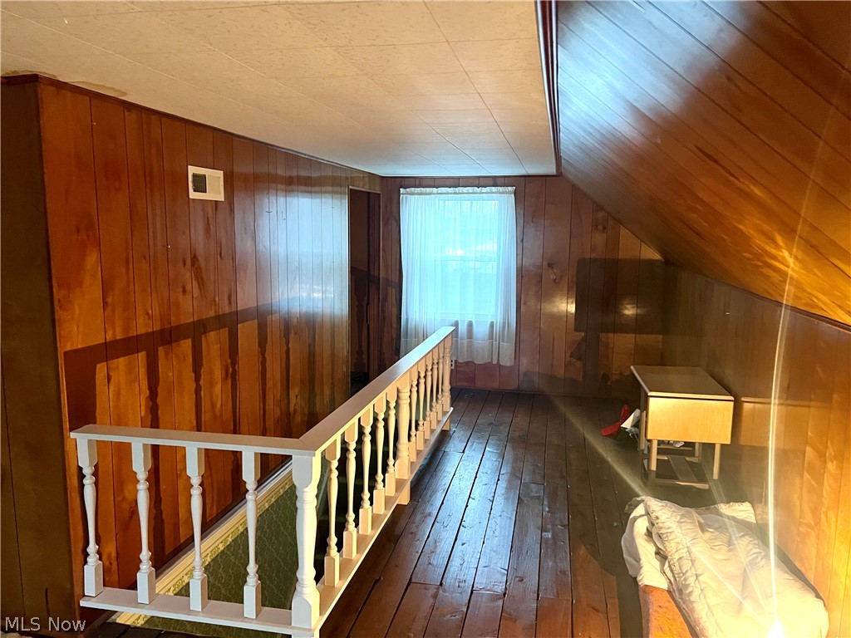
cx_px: 426
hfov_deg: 67.3
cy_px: 319
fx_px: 639
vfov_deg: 53.1
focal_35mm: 26
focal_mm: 5.7
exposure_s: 1/30
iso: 500
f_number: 1.5
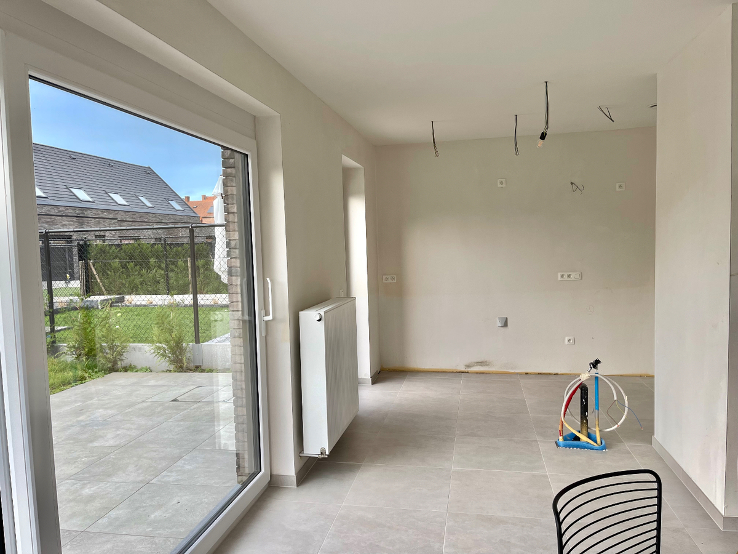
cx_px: 369
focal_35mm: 26
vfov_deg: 53.1
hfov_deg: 67.3
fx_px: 554
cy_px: 277
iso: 32
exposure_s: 1/157
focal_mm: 5.1
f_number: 1.6
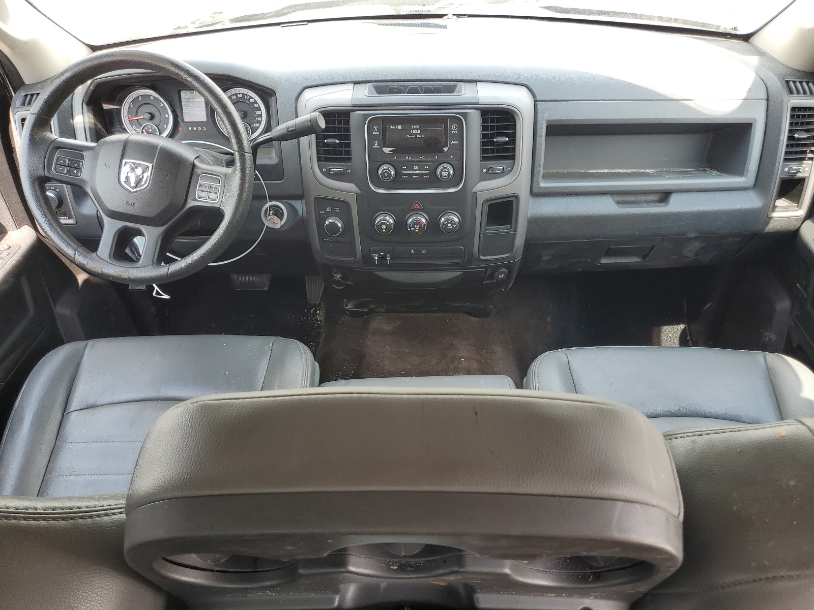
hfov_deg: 67.3
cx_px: 407
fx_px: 611
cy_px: 305
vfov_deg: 53.1
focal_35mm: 26
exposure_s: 1/152
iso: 50
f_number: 1.5
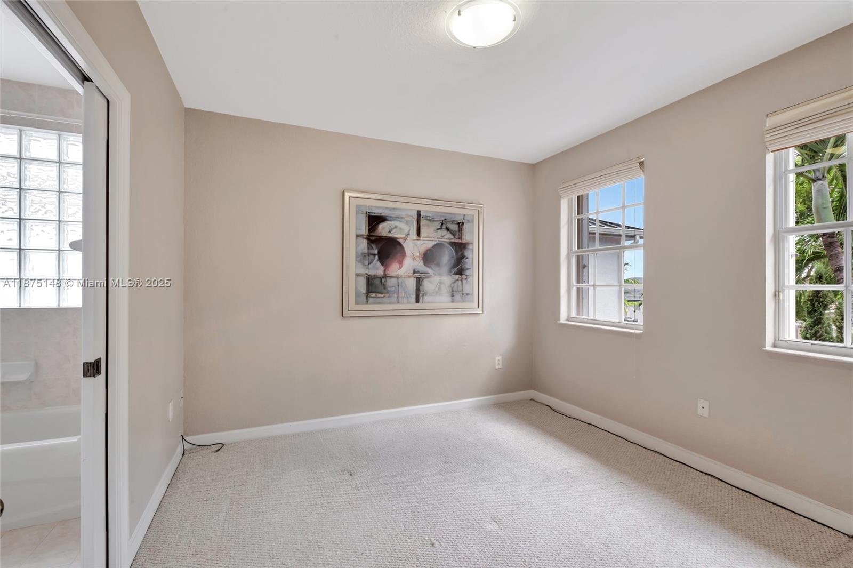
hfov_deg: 100.4
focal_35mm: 15
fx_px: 355
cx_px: 426
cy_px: 284
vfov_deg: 77.3
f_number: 8
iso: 640
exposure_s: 1/10
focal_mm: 10
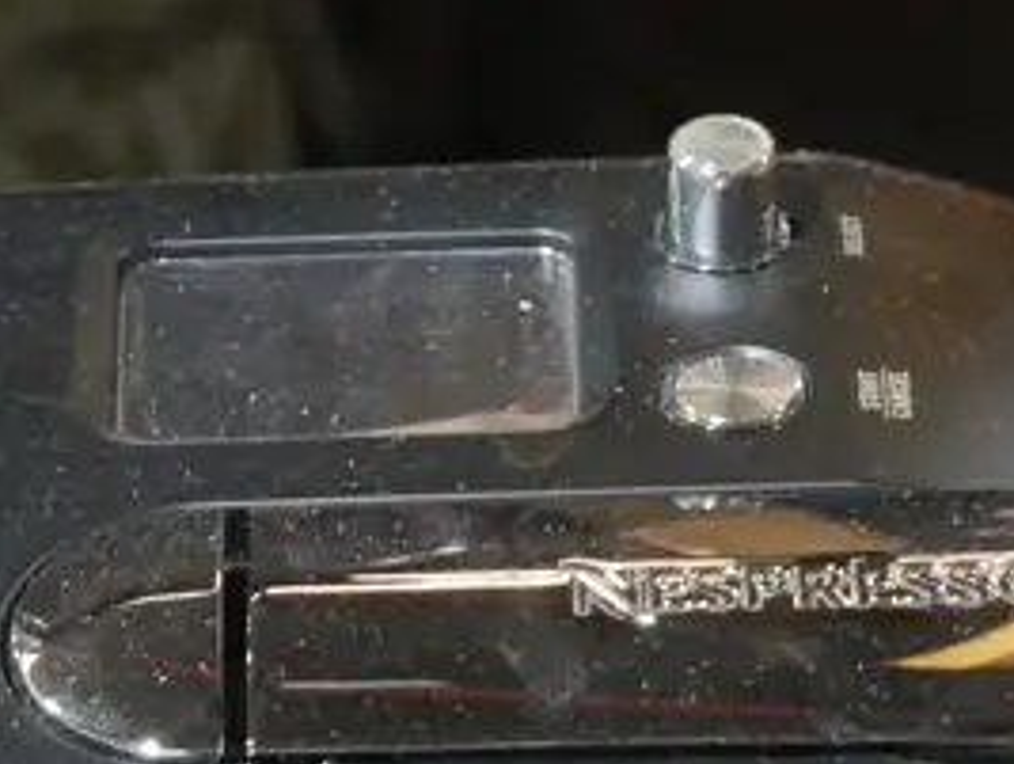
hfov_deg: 7.8
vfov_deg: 5.8
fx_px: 7421
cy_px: 1328
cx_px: 239
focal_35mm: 253
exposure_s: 1/60
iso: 3200
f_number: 5.4
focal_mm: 33
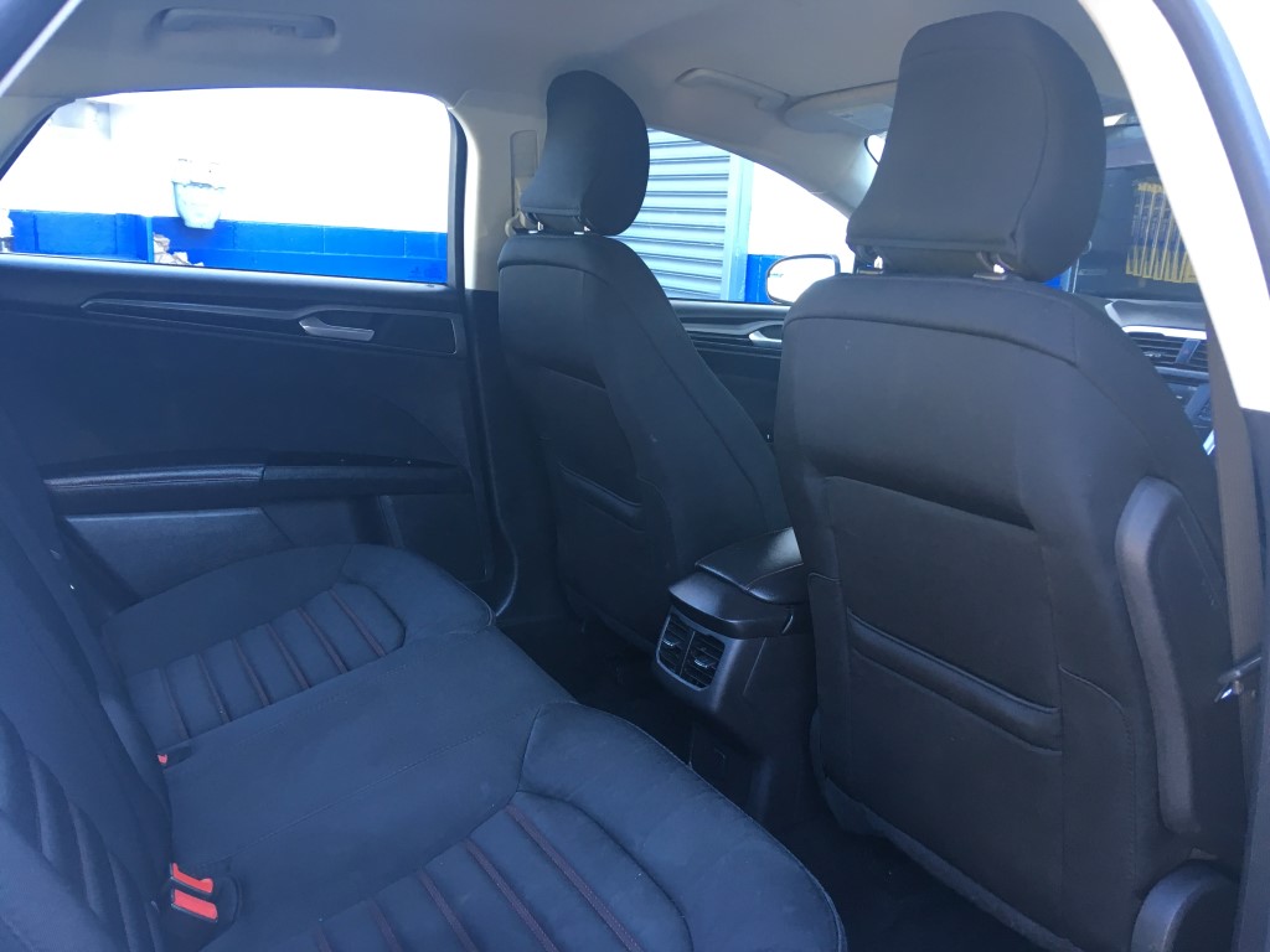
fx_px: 1064
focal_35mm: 29
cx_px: 635
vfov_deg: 48.2
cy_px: 476
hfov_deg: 61.7
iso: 64
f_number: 2.2
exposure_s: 1/30
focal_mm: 4.15
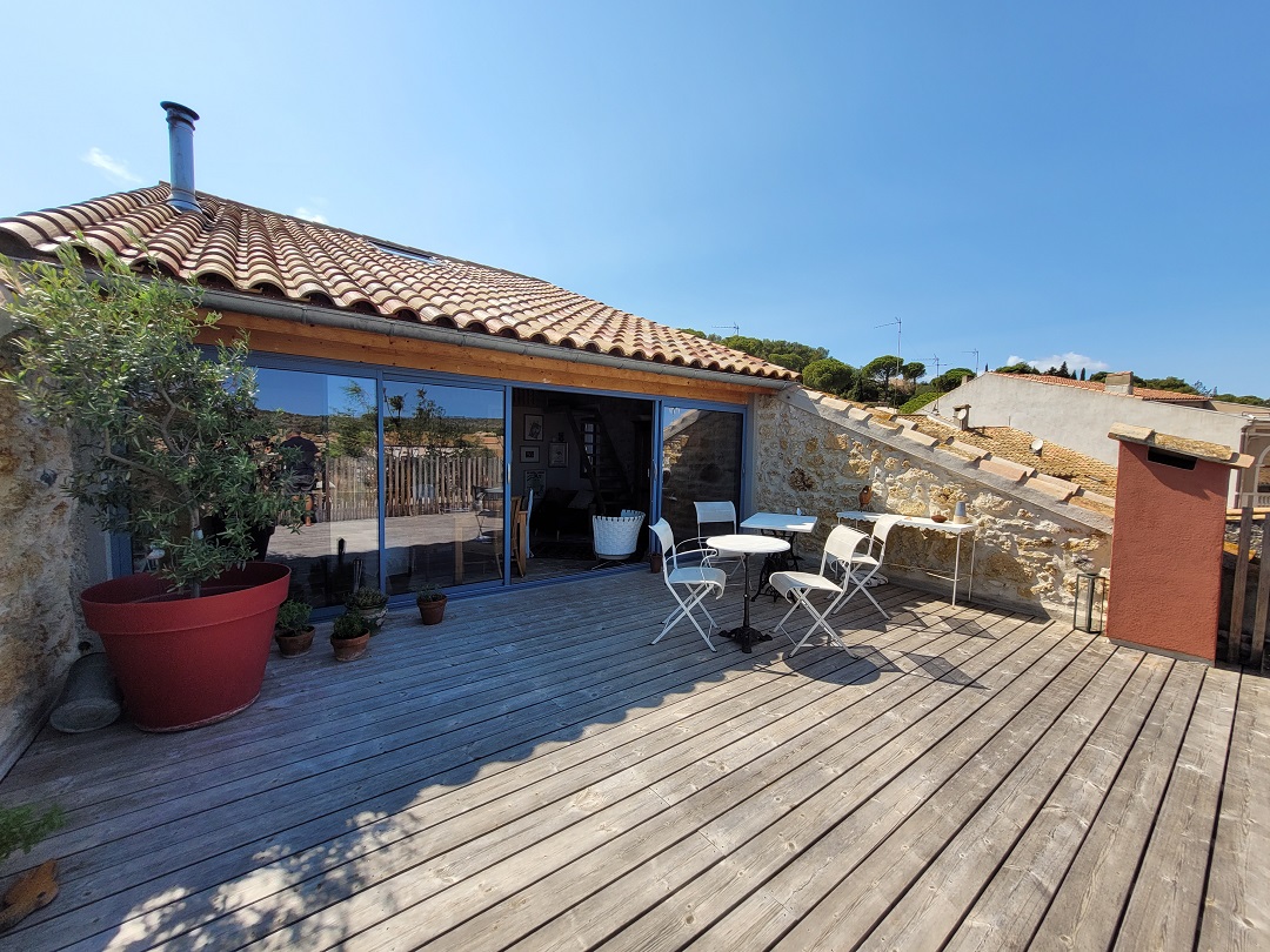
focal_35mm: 13
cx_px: 635
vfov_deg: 89.9
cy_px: 476
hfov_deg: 106.2
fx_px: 477
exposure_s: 1/1576
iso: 40
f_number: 2.2
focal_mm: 1.74
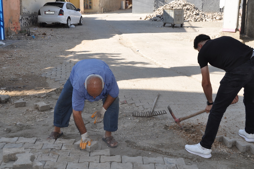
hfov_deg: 41.1
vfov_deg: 28.1
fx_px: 339
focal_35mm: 48
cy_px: 84
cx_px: 127
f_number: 6.3
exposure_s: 1/200
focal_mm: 32
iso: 200
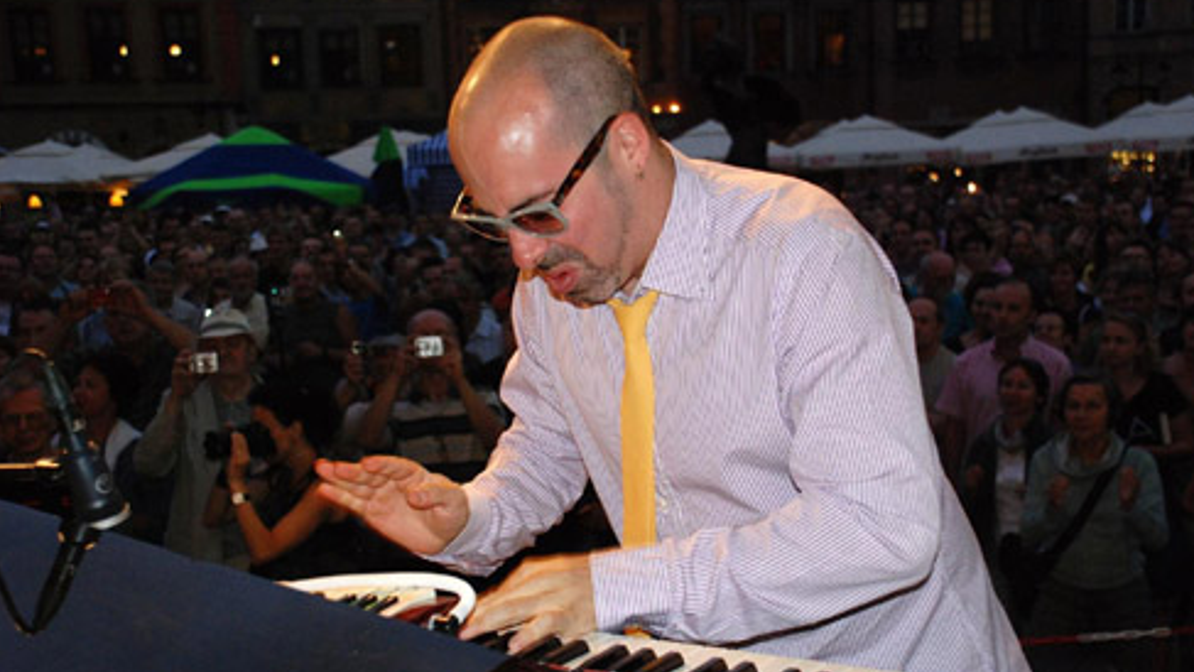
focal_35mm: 57
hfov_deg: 36.9
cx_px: 608
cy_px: 374
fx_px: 1790
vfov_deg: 21.2
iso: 800
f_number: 5
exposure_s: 1/60
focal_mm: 35
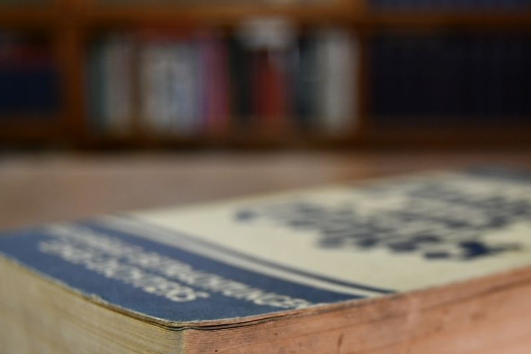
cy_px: 241
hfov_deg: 31.0
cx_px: 382
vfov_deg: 21.2
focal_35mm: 64
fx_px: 944
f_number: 3.8
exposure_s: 1/125
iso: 800
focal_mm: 24
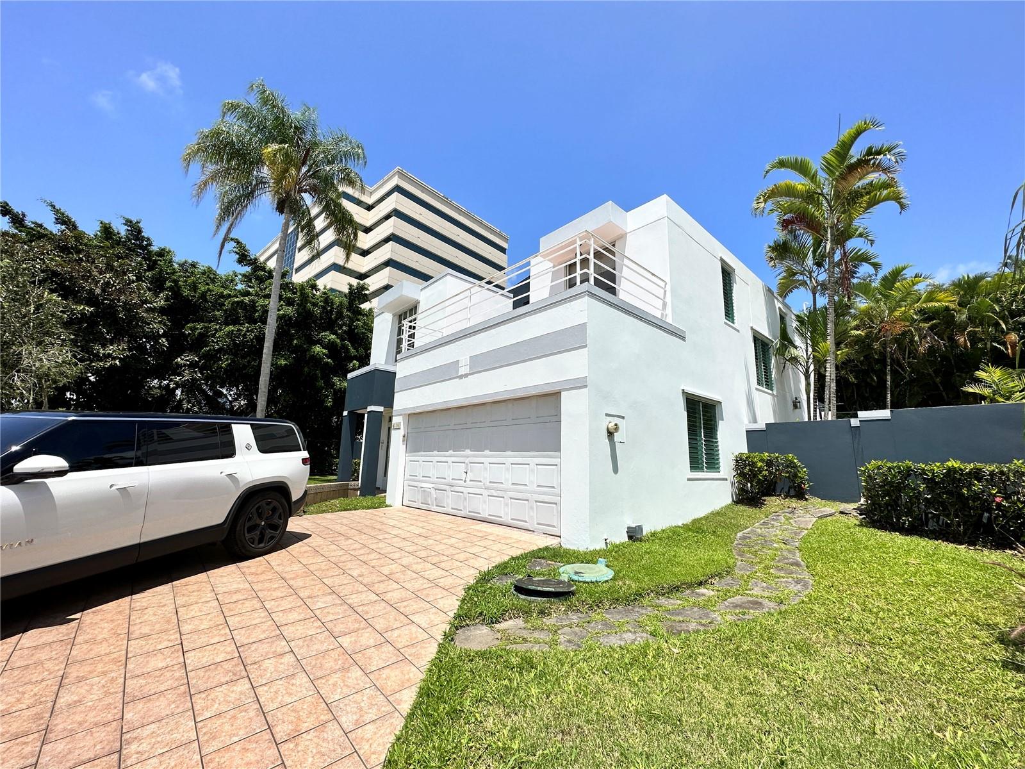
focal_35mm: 14
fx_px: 415
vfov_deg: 85.7
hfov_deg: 102.1
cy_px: 384
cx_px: 512
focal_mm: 2.22
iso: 50
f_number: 2.2
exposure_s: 1/3205
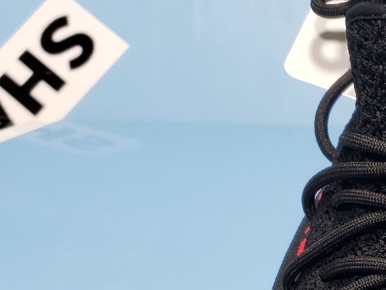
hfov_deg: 17.6
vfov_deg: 13.7
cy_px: 382
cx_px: 511
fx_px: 1160
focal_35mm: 104
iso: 80
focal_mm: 4.3
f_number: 1.5
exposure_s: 1/100
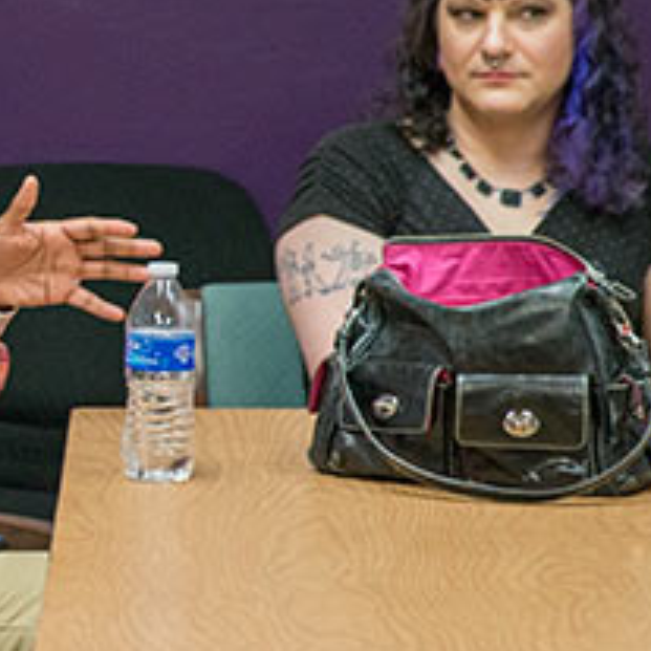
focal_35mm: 167
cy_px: 370
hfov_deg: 10.3
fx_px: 3553
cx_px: -126
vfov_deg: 10.5
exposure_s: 1/500
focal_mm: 70
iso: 1100
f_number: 2.8
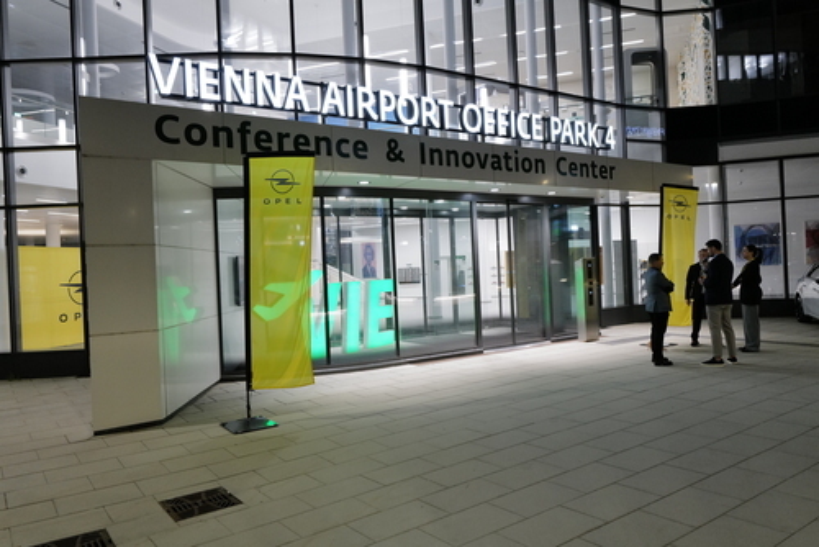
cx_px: 410
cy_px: 274
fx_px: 637
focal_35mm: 28
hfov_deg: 65.4
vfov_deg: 46.5
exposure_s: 1/50
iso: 2500
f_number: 5
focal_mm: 28
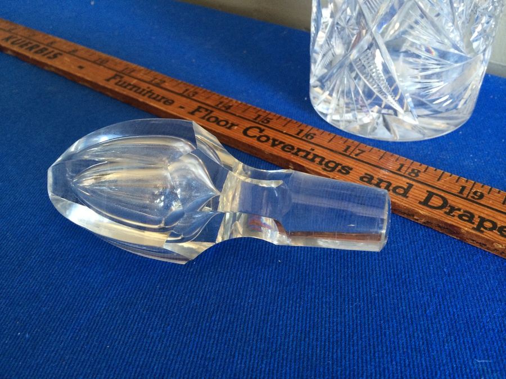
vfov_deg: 46.8
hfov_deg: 60.0
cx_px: 253
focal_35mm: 30
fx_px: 439
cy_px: 190
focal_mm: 4.12
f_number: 2.2
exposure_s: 1/30
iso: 125
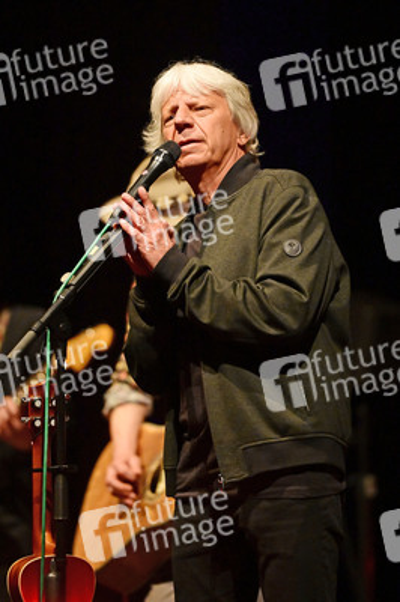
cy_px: 301
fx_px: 3339
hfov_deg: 6.9
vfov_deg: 10.3
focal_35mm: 200
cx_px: 200
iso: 8000
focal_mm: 200
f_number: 2.8
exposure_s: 1/200
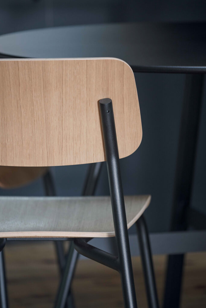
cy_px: 154
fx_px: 1724
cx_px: 103
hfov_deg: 6.8
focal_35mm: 201
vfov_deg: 10.2
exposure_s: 1/125
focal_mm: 200
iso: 800
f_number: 4.5
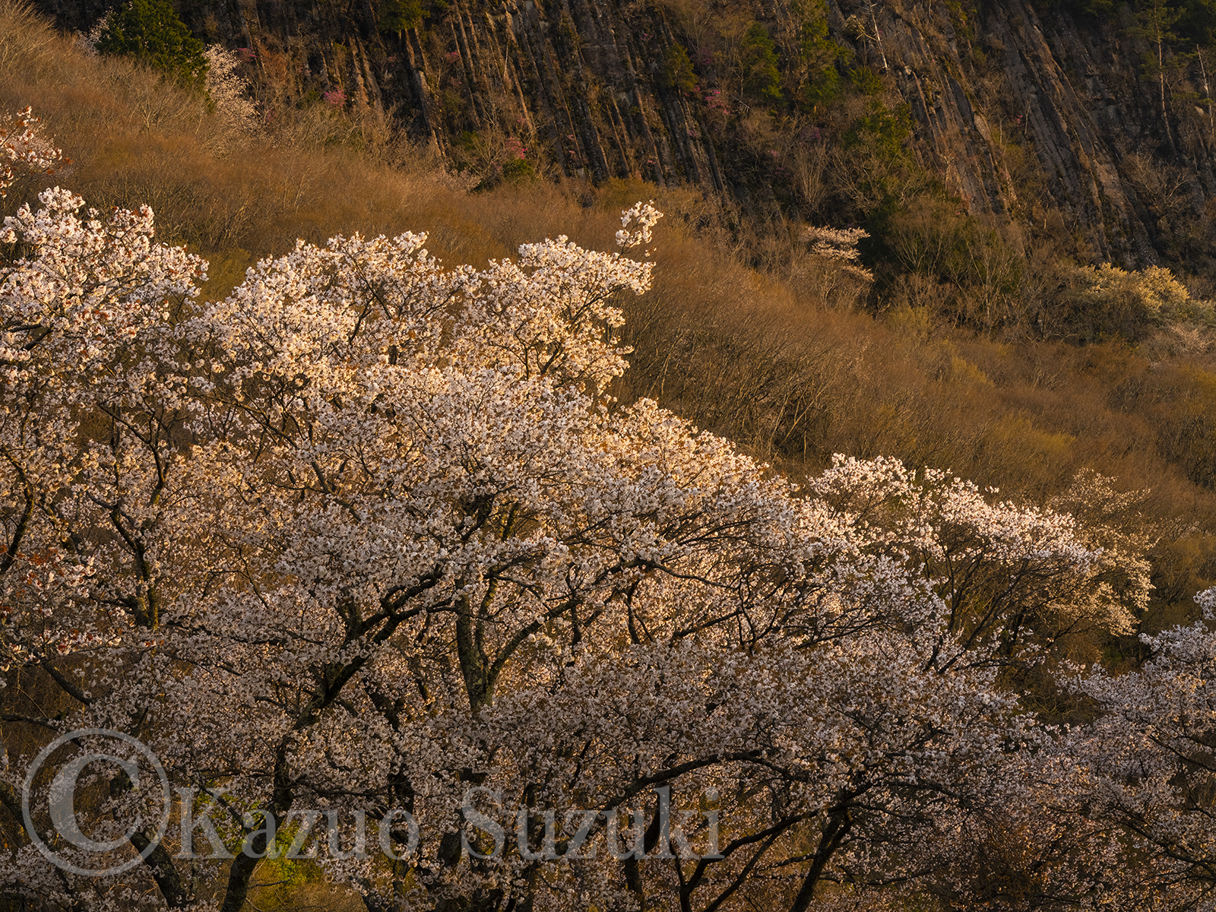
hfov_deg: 24.7
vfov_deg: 18.7
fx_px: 2775
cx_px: 608
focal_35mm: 79
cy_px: 456
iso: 1250
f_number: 22
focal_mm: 100
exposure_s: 1/30
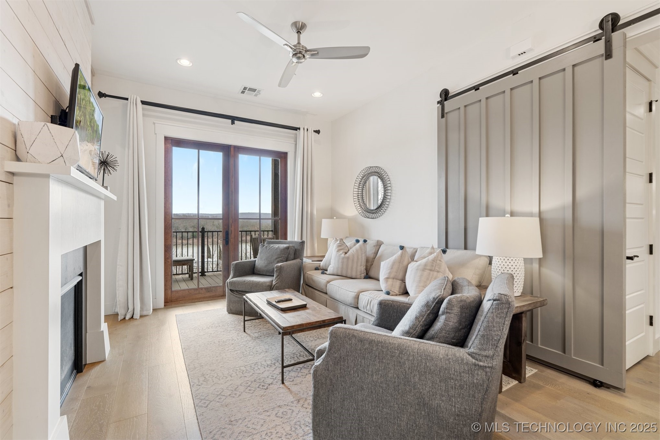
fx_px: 293
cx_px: 330
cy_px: 220
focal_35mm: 16
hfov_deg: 96.7
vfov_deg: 73.7
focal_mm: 16
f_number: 8
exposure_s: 1/2
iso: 100
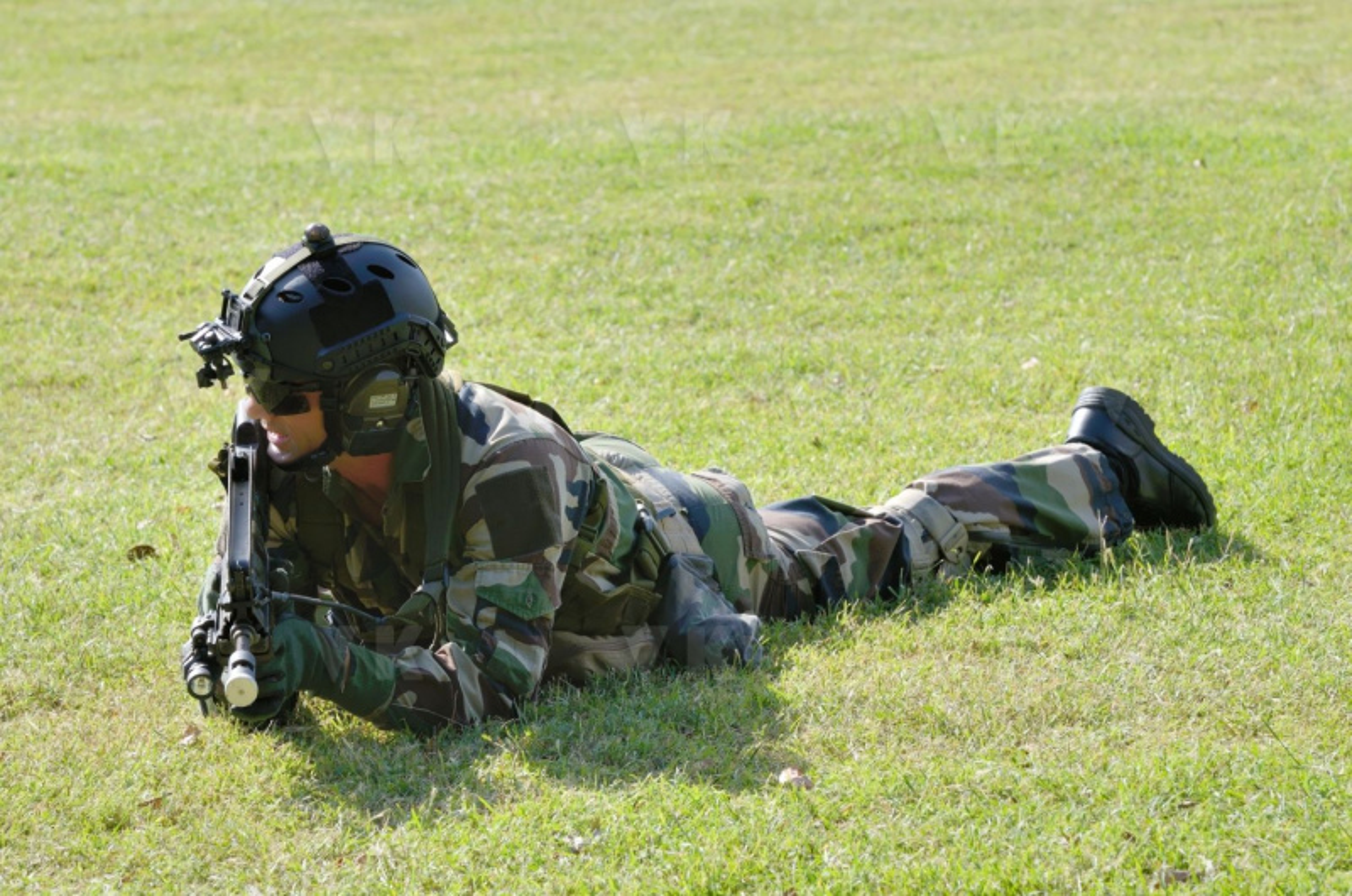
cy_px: 448
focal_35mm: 202
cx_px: 676
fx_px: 7590
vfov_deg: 6.8
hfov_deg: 10.2
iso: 100
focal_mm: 135
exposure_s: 1/250
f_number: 8
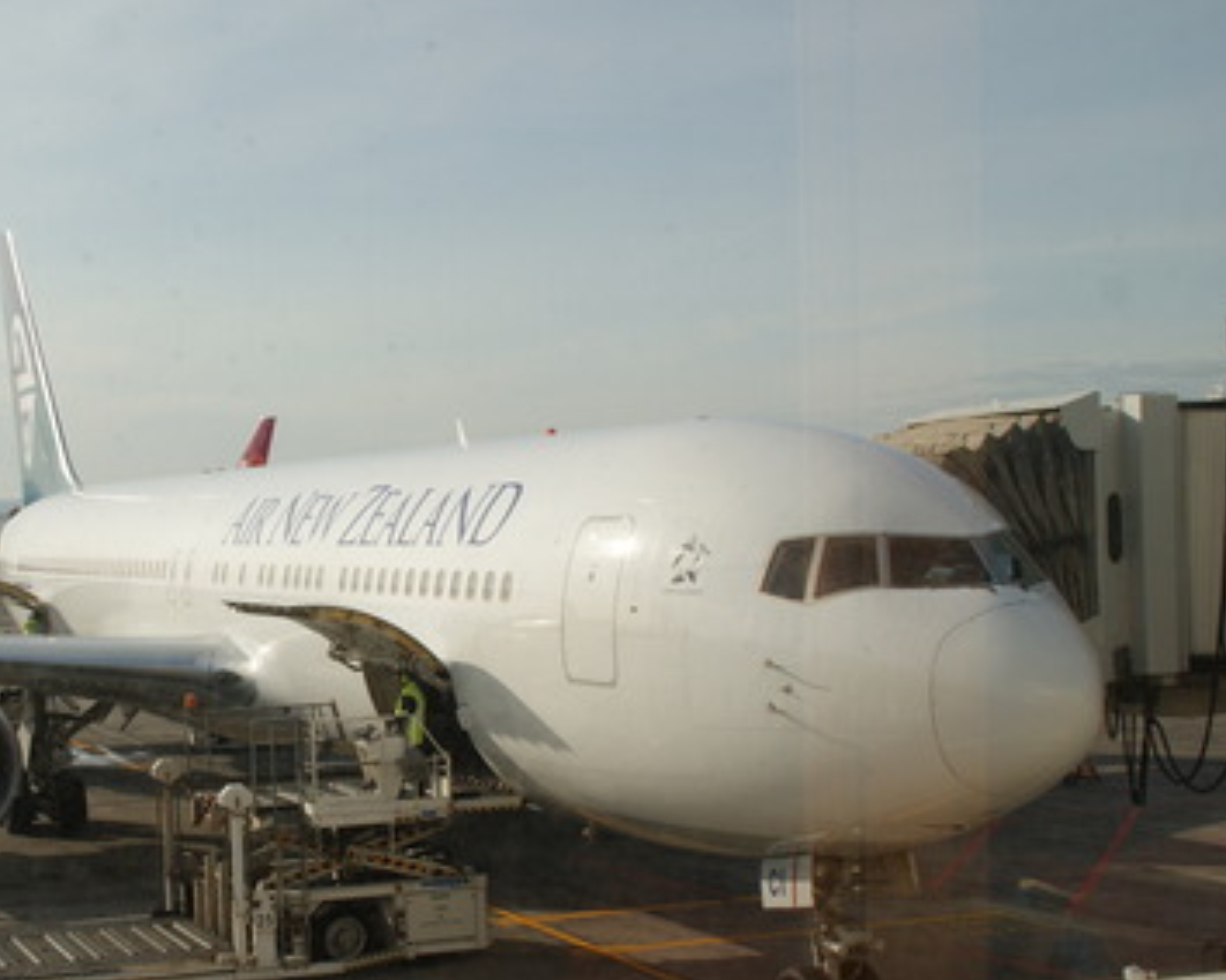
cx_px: 277
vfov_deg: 24.9
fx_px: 2213
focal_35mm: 61
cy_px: 613
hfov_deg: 30.3
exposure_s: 1/125
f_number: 9
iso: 100
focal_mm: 24
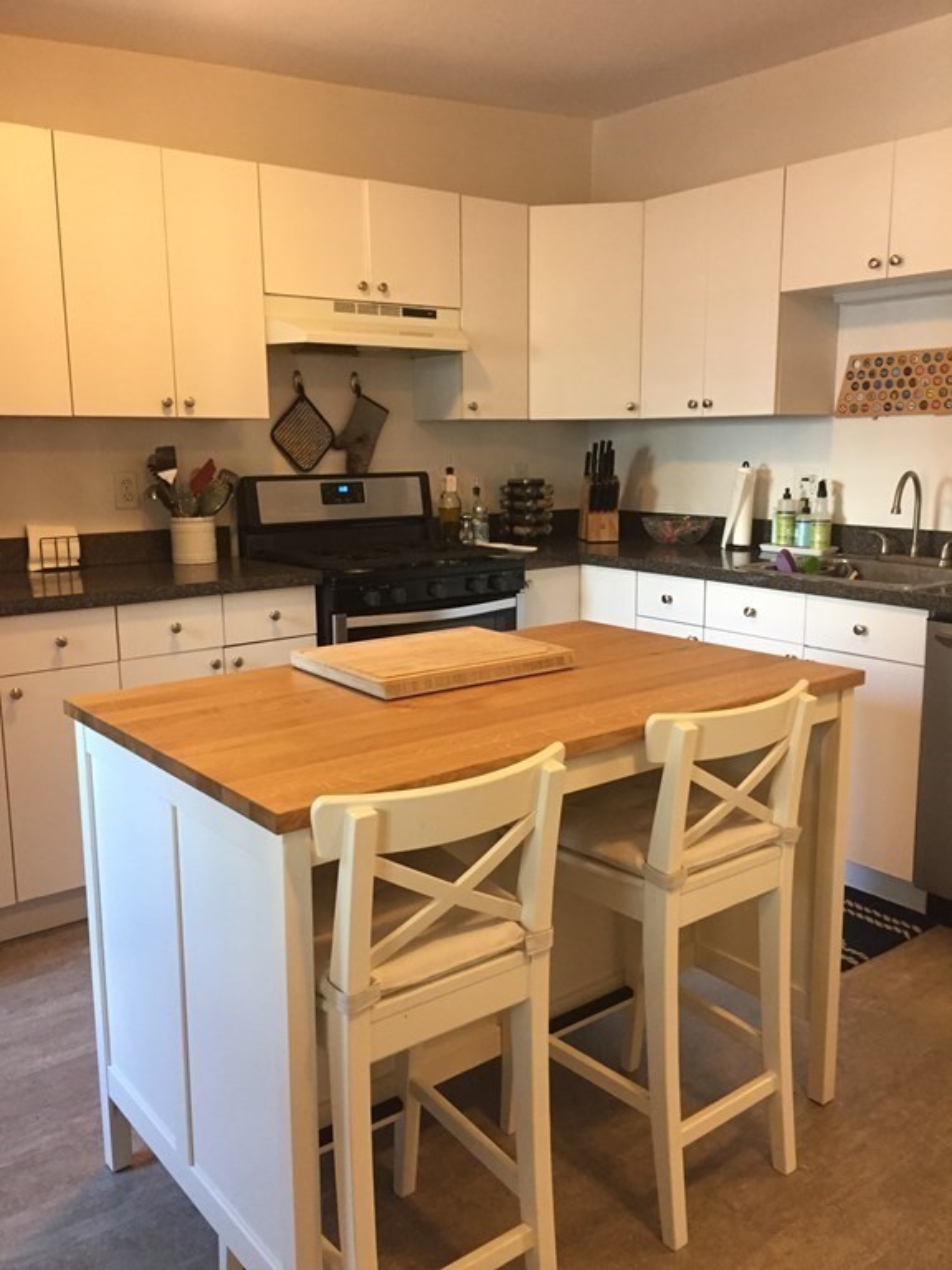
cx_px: 476
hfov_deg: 48.2
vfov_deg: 61.7
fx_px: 1063
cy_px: 635
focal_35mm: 29
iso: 125
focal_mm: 4.15
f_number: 2.2
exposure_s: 1/30
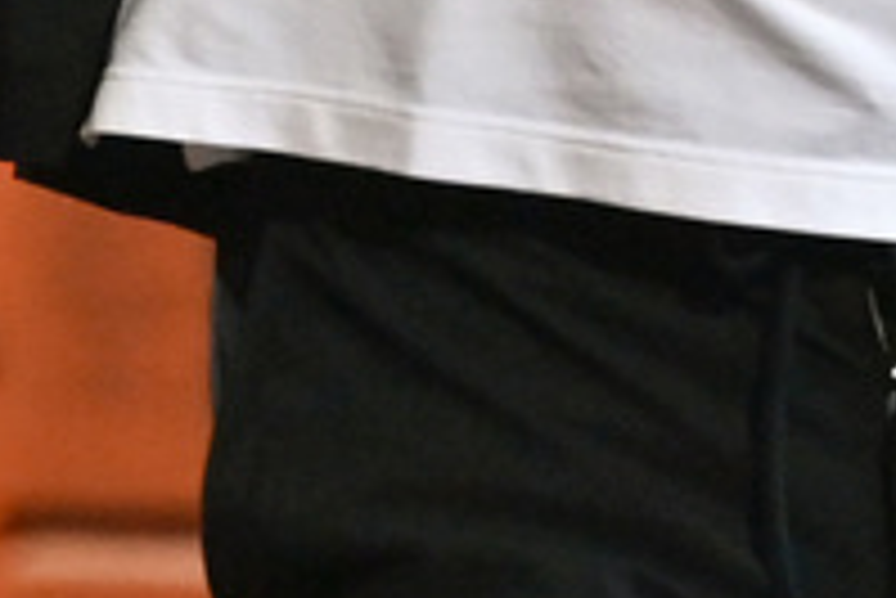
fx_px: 45454
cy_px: -987
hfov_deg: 1.1
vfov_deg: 0.8
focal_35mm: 1825
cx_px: 410
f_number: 4
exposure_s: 1/1250
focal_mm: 260
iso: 2000
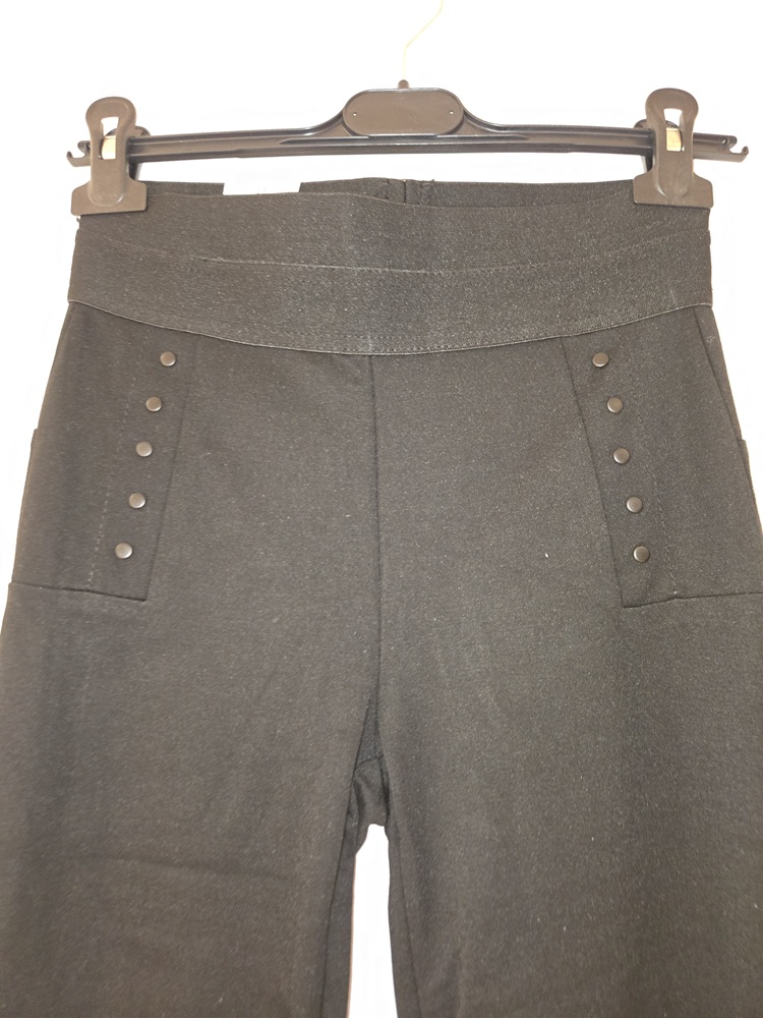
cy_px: 509
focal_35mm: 23
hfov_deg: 58.9
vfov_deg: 73.9
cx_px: 382
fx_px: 676
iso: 500
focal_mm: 5.4
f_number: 1.8
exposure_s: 1/12
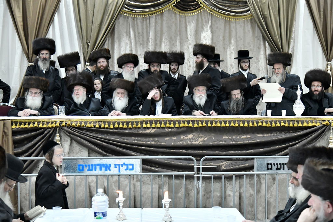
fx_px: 463
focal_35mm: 50
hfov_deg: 39.6
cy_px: 111
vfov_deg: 27.0
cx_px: 166
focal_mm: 50
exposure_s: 1/250
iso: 4000
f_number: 4
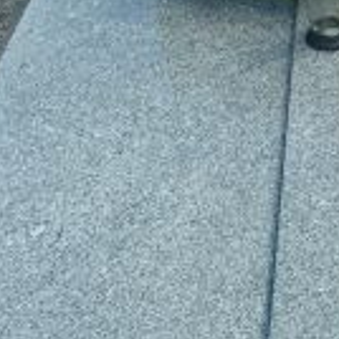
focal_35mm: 79
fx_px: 875
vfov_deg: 21.8
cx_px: 304
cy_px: 104
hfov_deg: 21.4
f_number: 4
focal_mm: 4.1
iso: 80
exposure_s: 1/200
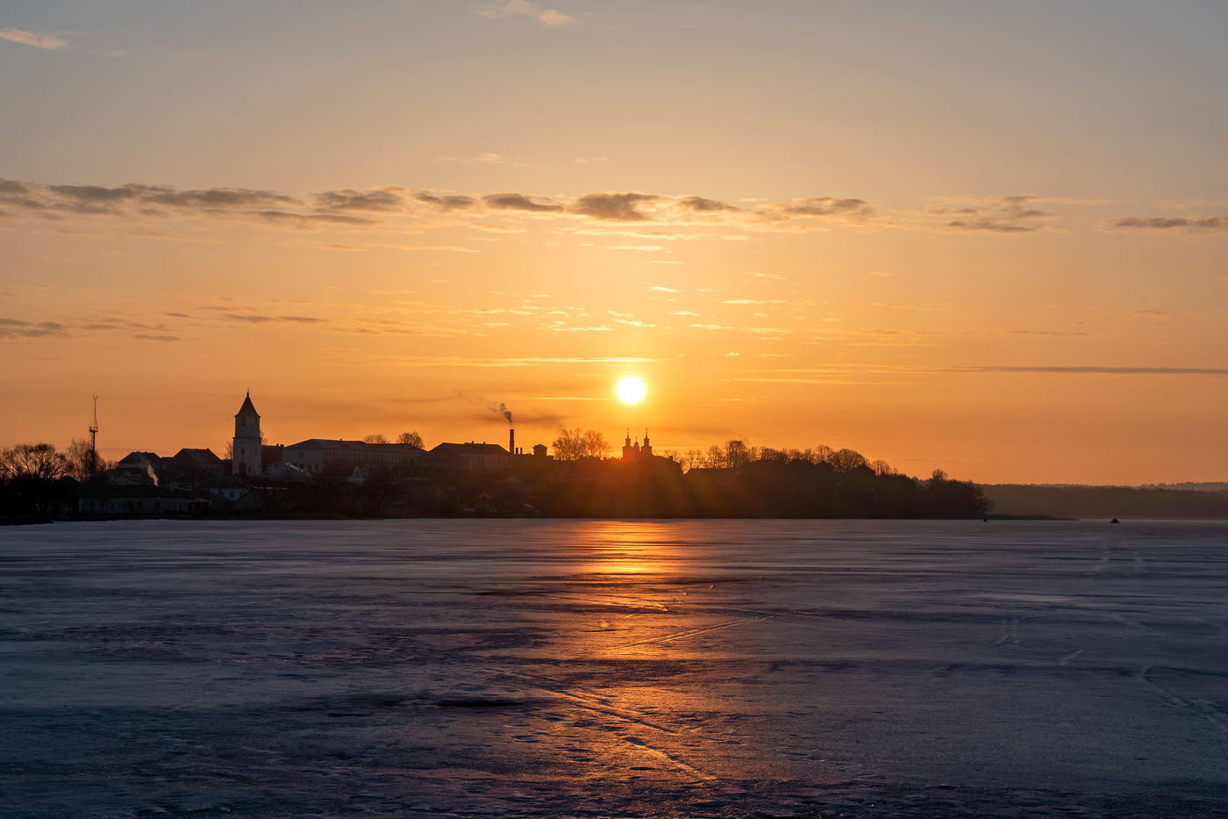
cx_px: 614
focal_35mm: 72
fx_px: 2456
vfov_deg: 18.9
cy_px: 410
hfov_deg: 28.1
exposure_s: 1/500
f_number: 14
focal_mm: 48
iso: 100
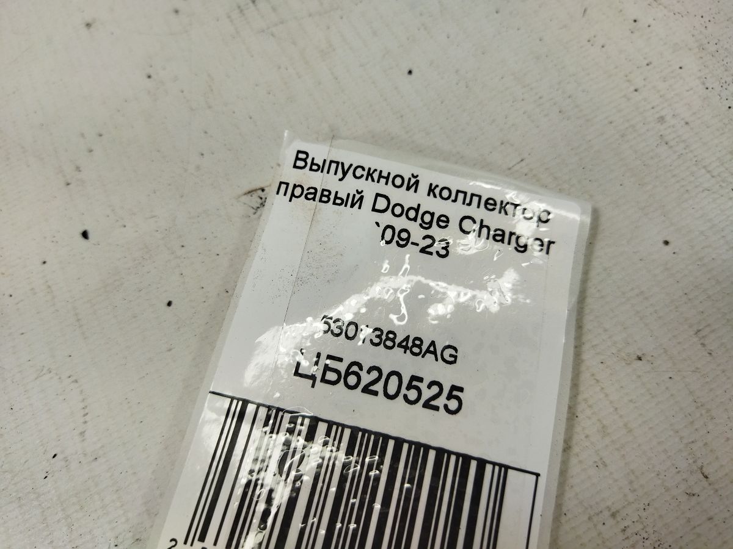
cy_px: 274
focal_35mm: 27
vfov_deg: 51.4
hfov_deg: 65.3
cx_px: 366
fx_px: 572
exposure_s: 1/253
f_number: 1.79
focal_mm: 4.71
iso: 100
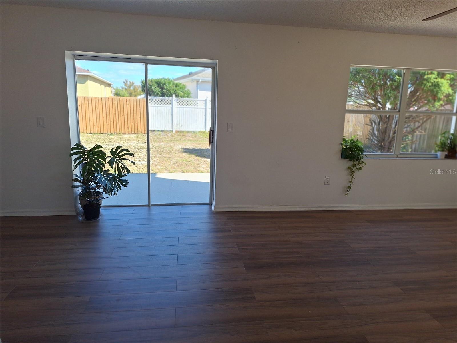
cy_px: 172
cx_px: 228
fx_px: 304
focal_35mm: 23
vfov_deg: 58.9
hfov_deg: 73.9
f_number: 1.8
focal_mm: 5.54
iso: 40
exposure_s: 1/763
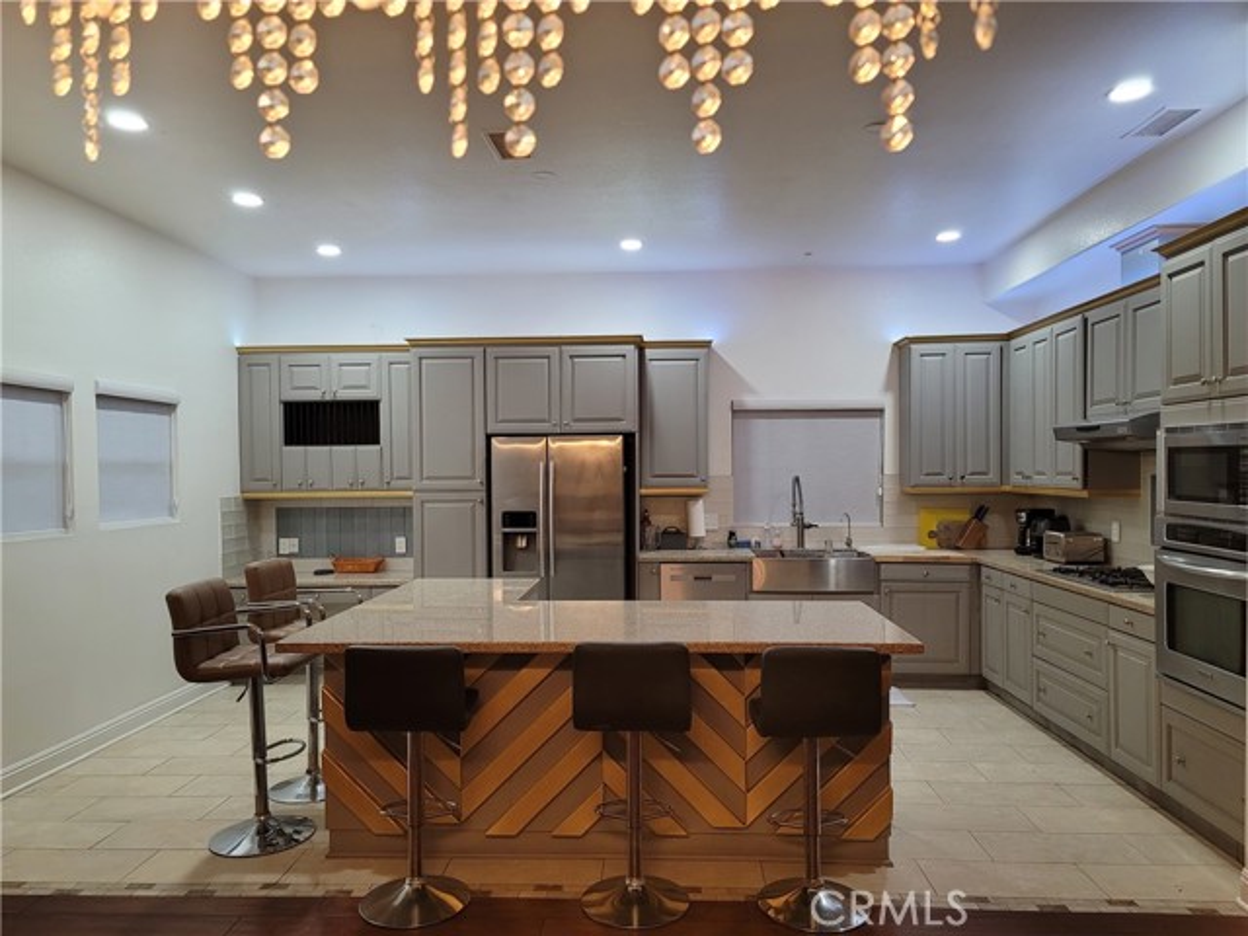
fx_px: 901
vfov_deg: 54.9
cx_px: 624
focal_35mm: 25
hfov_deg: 69.4
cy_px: 468
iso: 320
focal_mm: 7
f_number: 1.8
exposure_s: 1/120
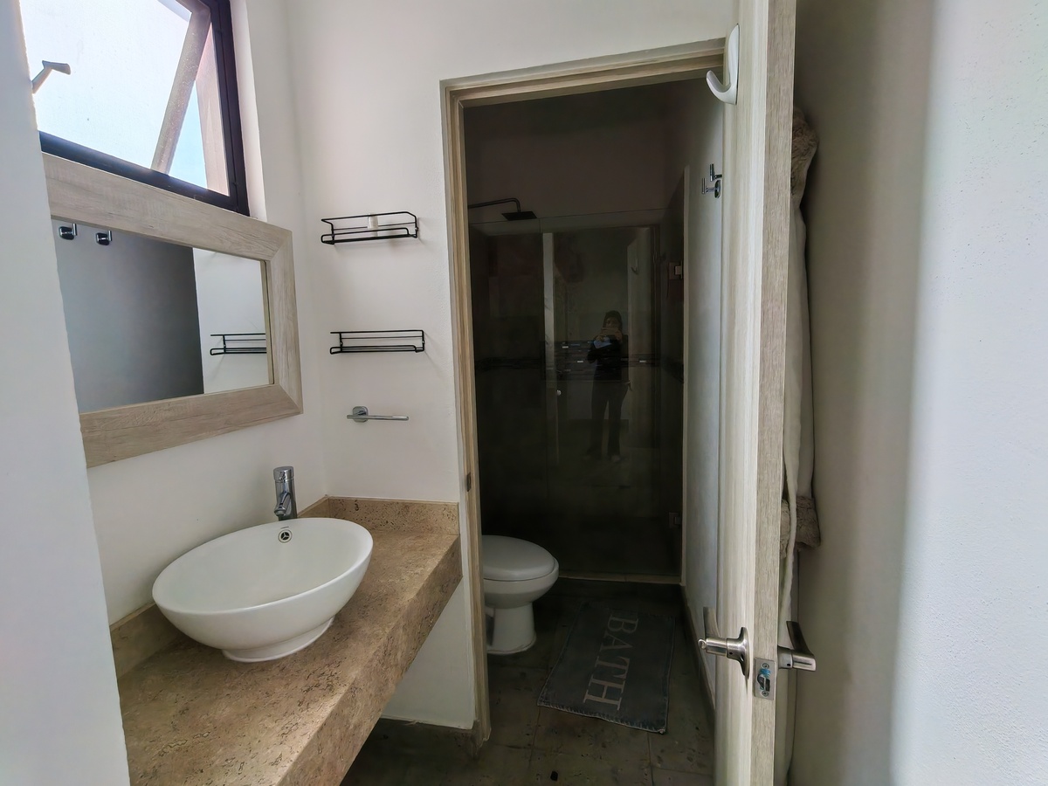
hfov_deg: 94.5
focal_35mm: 16
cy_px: 393
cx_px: 524
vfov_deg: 78.1
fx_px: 484
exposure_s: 1/230
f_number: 2.2
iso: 50
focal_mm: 1.96
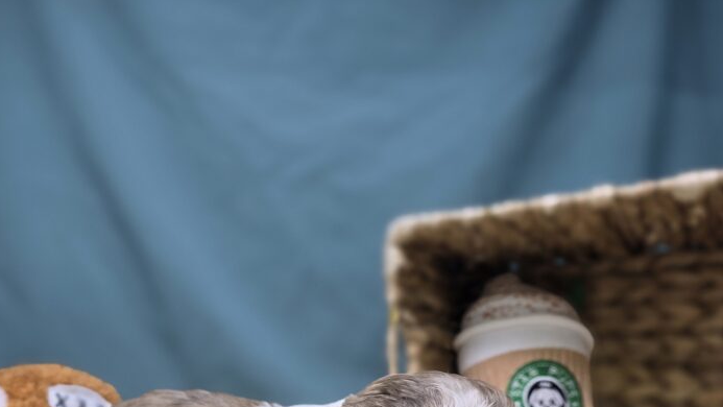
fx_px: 709
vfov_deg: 30.0
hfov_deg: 53.4
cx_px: 273
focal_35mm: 37
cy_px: 398
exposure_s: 1/120
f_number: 1.7
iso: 50
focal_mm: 6.3
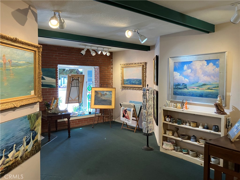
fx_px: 194
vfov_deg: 49.7
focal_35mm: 28
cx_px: 120
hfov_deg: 63.4
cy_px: 90
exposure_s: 1/60
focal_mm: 3.99
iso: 64
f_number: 1.8
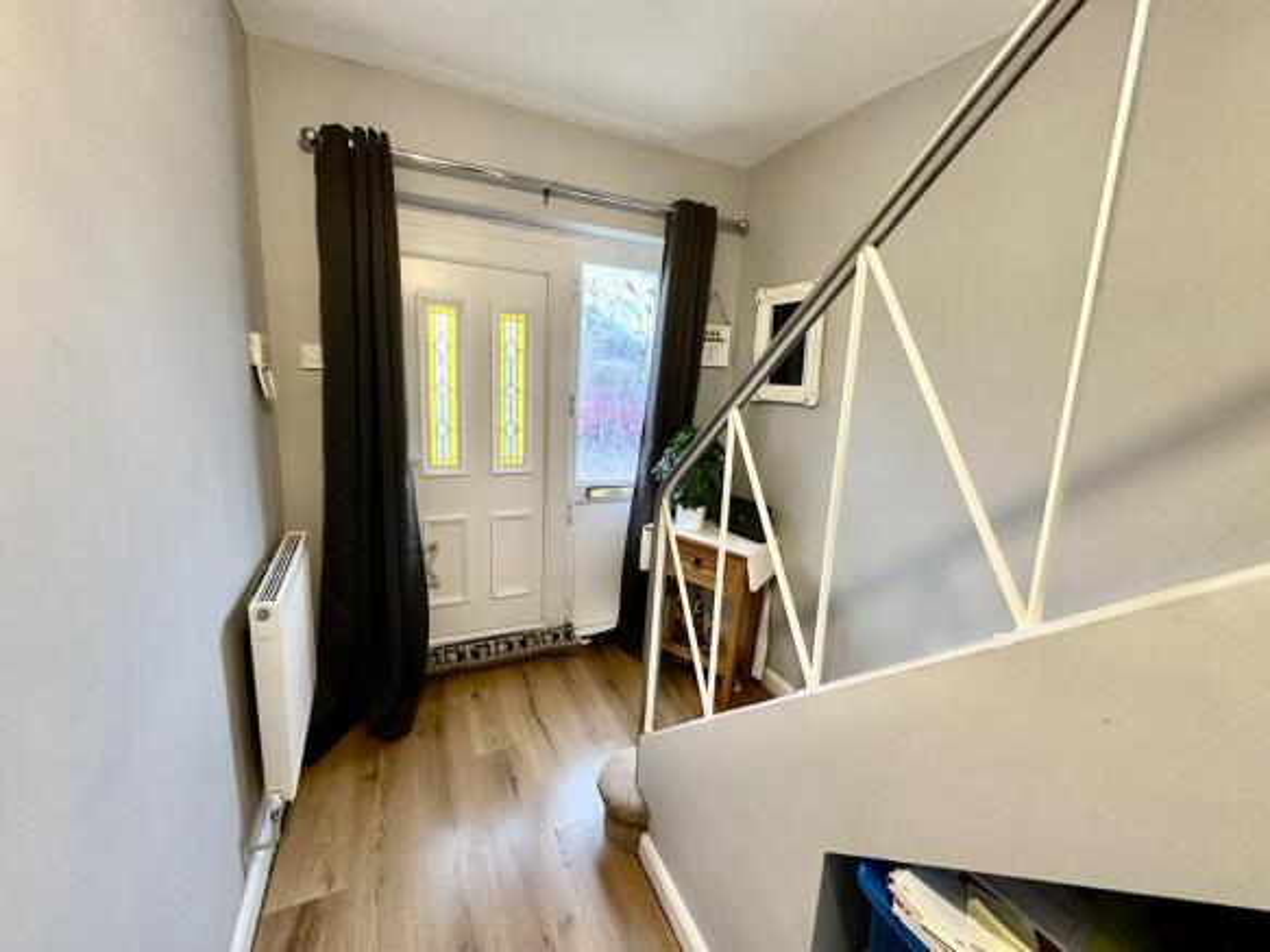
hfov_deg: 102.1
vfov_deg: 85.7
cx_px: 635
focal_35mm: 14
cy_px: 476
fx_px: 514
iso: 320
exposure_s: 1/60
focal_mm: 2.22
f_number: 2.2
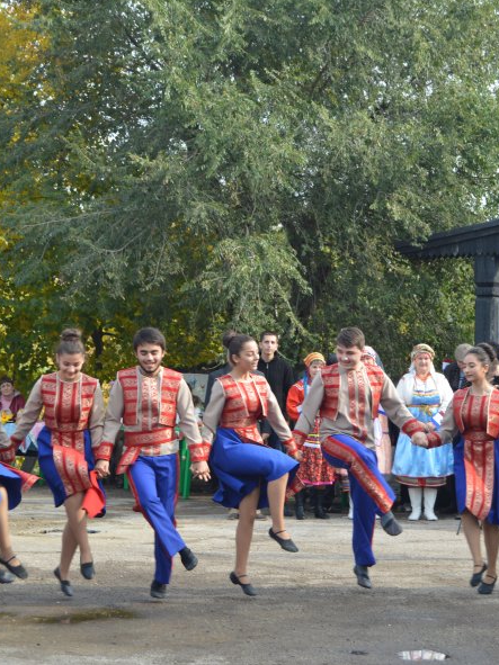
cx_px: 261
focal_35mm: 99
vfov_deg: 19.9
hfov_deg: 15.0
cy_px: 330
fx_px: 1898
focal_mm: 45
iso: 100
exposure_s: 1/125
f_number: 5.6
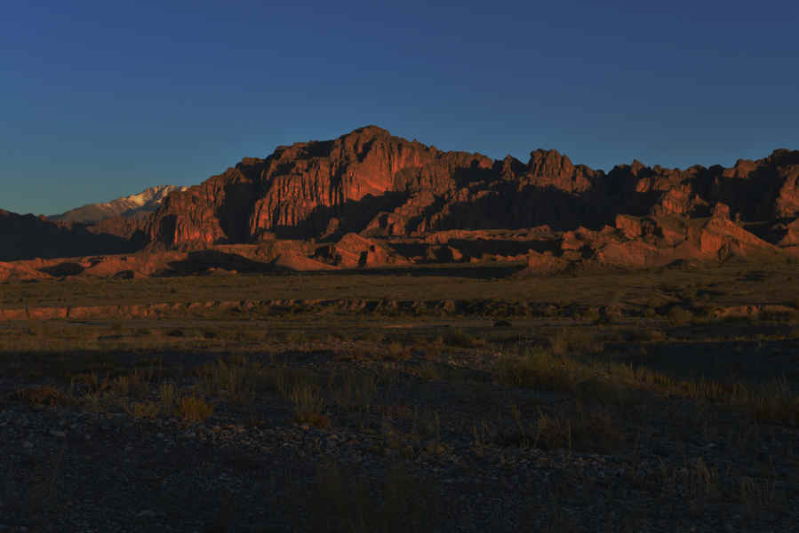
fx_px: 1221
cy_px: 266
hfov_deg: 36.2
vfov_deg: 24.6
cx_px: 400
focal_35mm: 55
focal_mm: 55
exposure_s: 1/160
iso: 400
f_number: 10
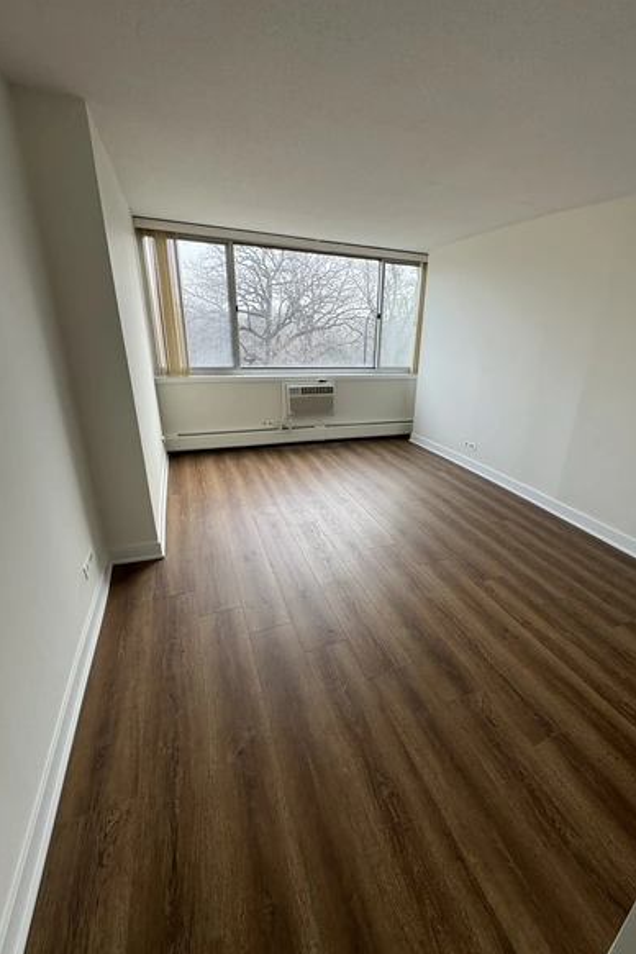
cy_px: 475
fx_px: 397
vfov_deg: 100.4
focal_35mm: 15
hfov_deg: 77.1
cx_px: 352
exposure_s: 1/178
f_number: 2.2
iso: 40
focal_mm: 2.22
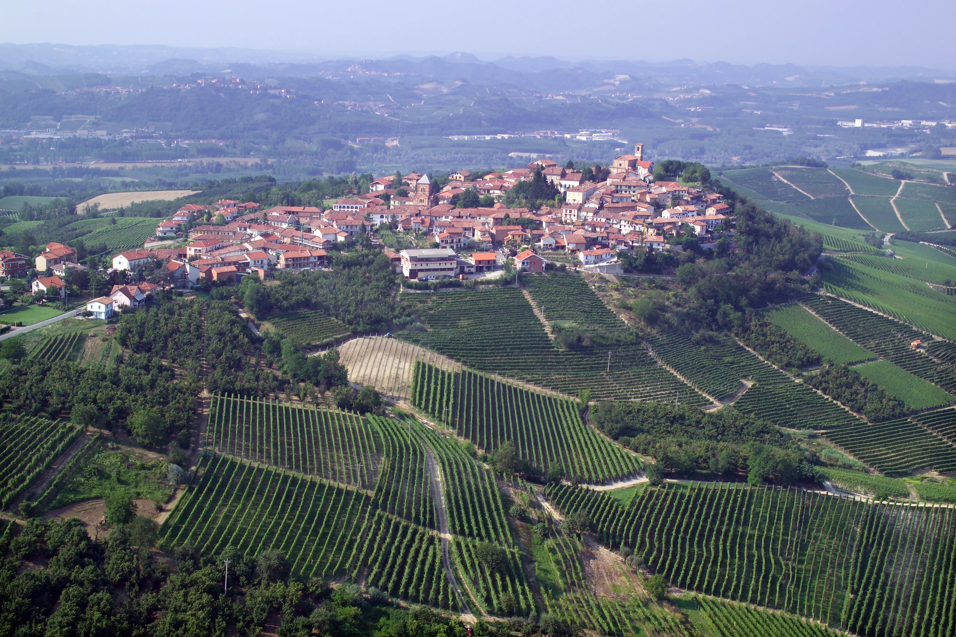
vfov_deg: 29.2
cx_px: 478
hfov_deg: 42.7
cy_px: 318
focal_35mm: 46
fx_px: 1221
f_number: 4.8
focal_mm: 46
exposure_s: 1/500
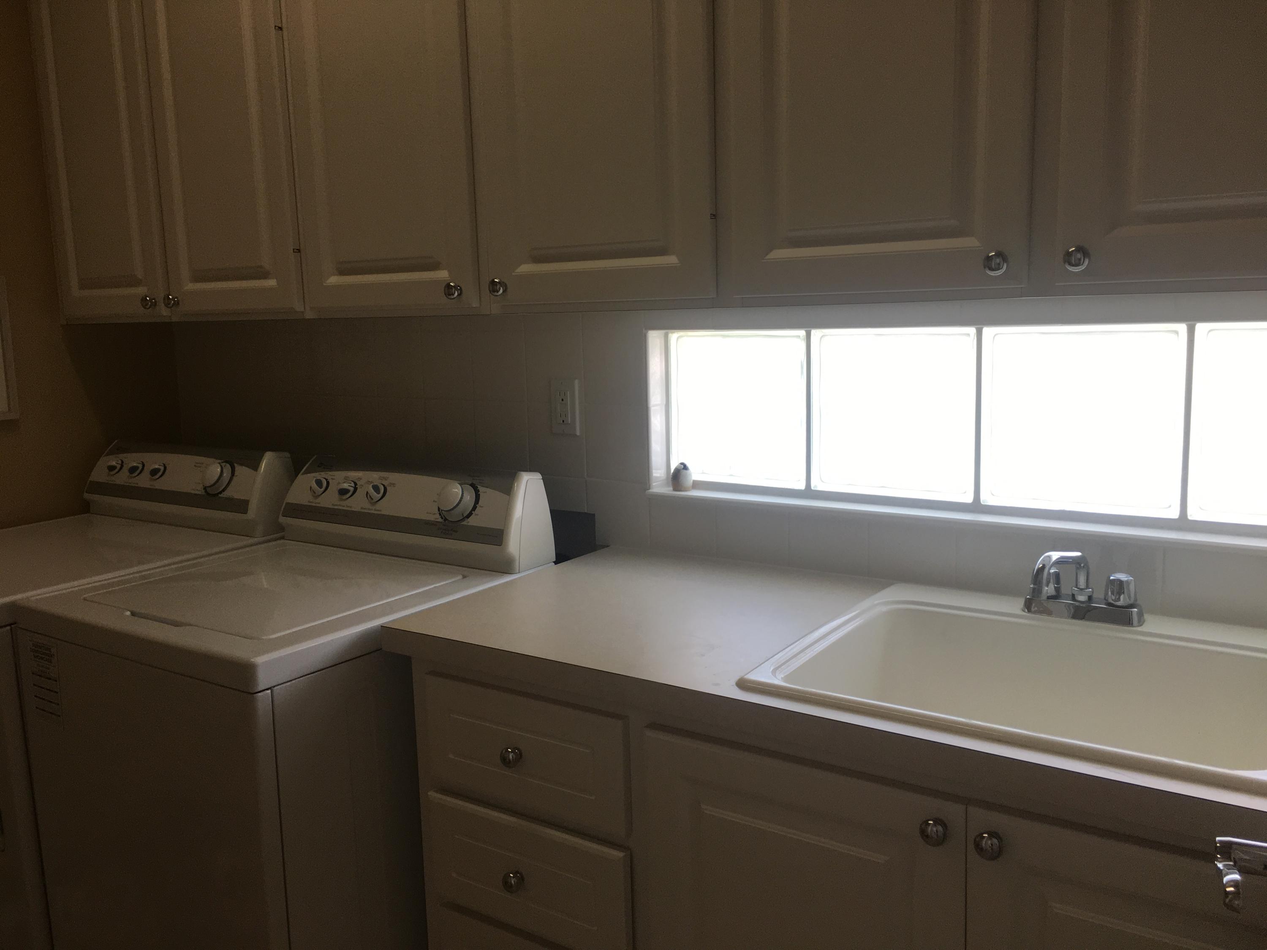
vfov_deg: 48.2
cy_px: 475
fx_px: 1061
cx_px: 634
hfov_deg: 61.7
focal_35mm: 29
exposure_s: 1/120
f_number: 2.2
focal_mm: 4.15
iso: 40
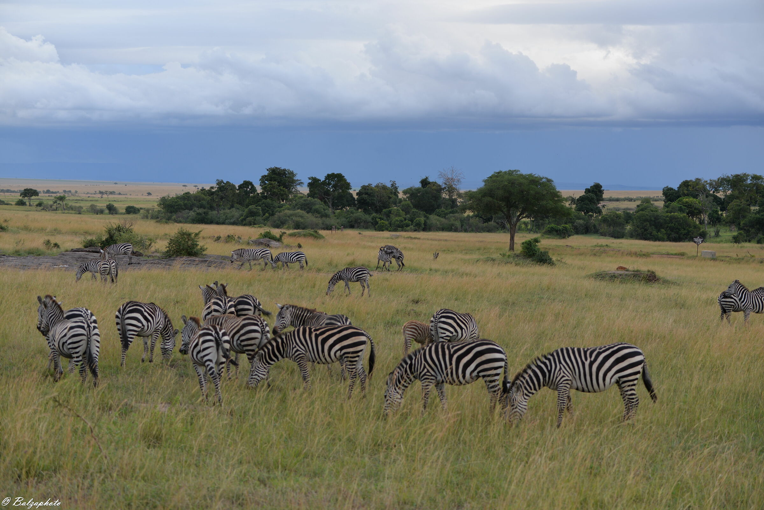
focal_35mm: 80
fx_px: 1698
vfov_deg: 17.1
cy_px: 255
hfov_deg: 25.4
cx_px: 382
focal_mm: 80
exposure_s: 1/80
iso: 110
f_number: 5.6
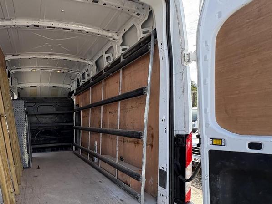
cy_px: 138
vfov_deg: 61.7
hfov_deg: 74.1
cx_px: 72
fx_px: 165
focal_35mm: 21
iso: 64
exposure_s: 1/246
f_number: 2.2
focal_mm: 2.22
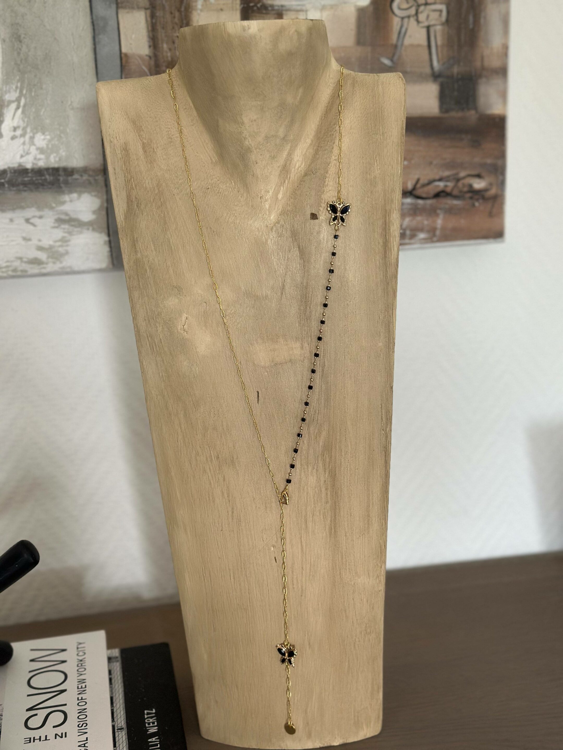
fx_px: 1041
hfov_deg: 30.3
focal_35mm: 48
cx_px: 282
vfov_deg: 39.7
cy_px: 375
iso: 125
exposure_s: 1/120
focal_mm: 6.86
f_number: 1.78
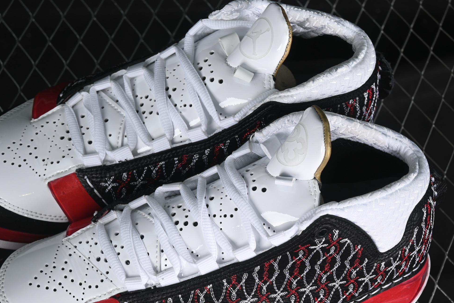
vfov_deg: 12.7
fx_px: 1362
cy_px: 207
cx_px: 190
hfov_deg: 18.9
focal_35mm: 108
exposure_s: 1/60
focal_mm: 50
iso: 160
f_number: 7.1
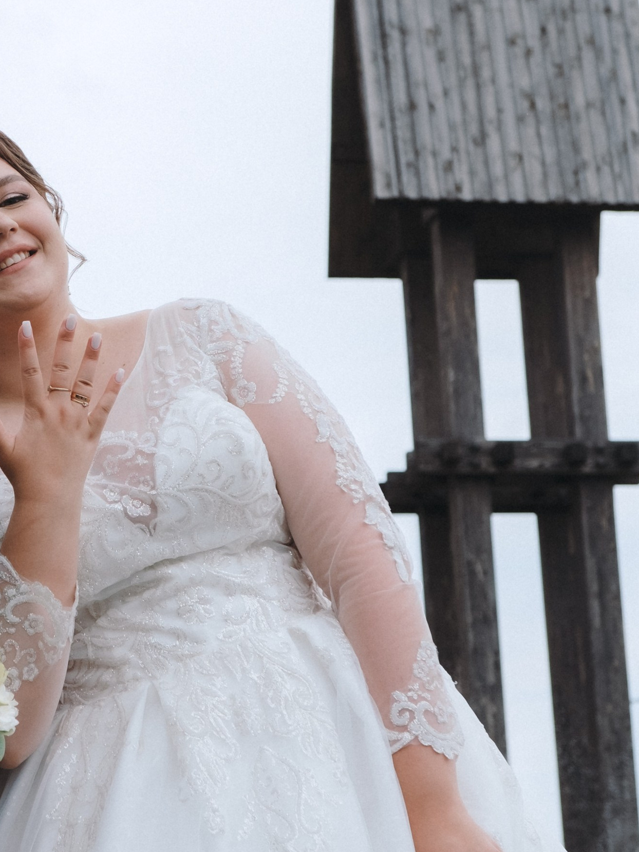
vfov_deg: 16.7
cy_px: 404
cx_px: 59
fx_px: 2904
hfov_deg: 12.5
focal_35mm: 118
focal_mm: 35
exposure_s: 1/1000
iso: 250
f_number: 3.5
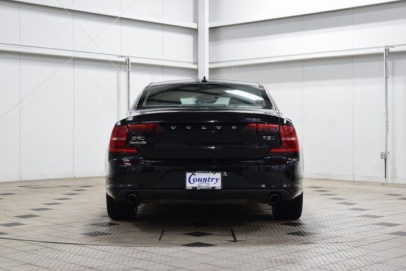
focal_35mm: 60
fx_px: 677
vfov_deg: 22.6
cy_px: 136
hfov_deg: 33.4
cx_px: 203
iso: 500
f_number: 6.3
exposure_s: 1/15
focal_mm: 40
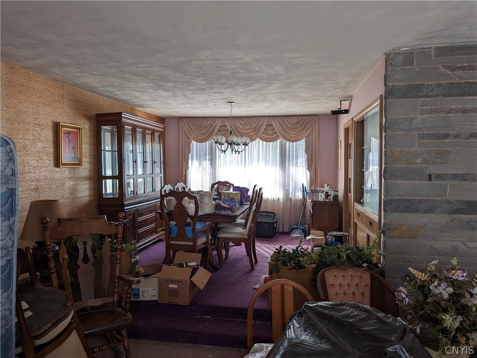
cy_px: 179
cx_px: 238
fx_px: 331
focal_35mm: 24
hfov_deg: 71.5
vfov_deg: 56.9
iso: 26
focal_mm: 6.9
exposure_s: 1/52.6
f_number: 1.68
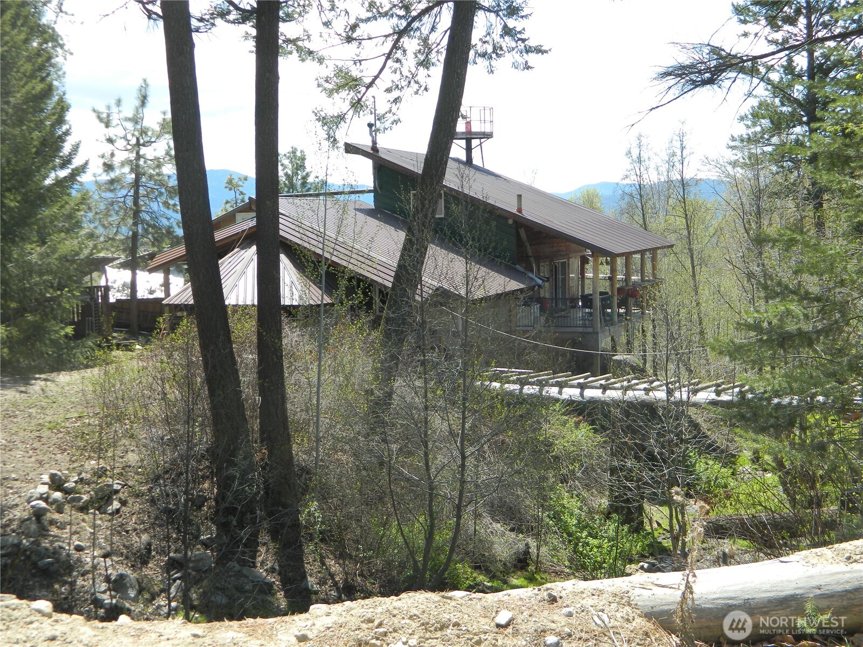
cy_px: 324
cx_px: 432
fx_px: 1172
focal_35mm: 47
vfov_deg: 30.9
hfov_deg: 40.4
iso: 80
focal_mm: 8.4
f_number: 3.6
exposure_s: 1/320
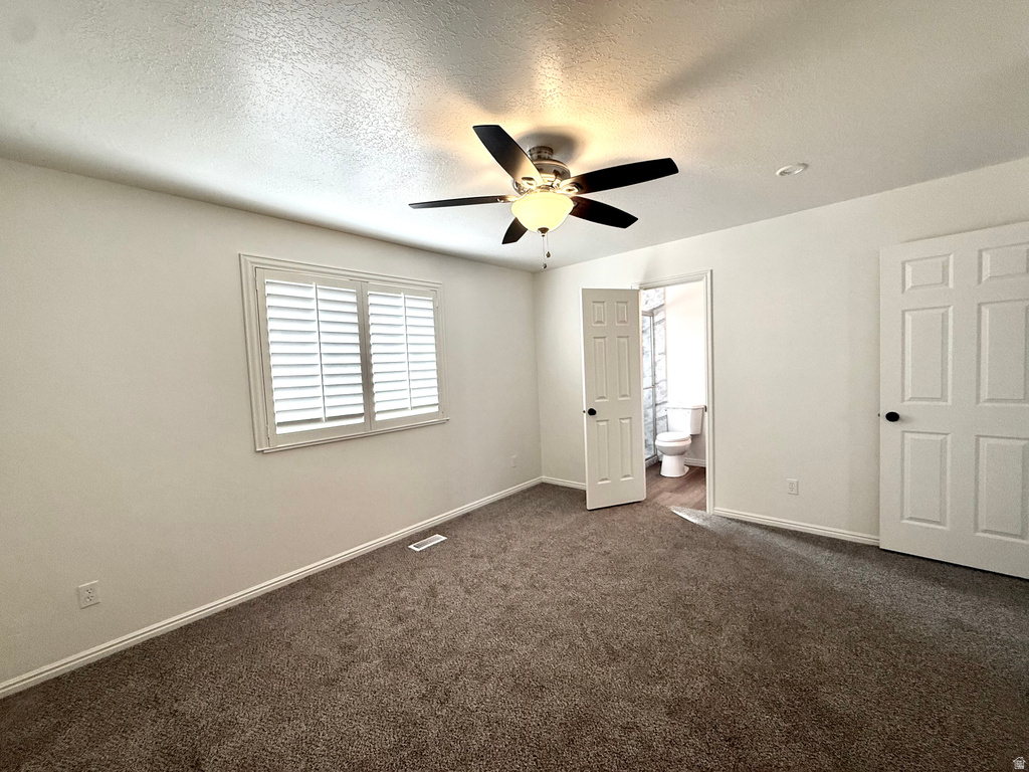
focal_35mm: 14
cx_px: 514
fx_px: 416
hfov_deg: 102.1
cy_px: 386
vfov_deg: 85.7
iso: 125
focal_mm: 2.22
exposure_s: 1/120
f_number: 2.2
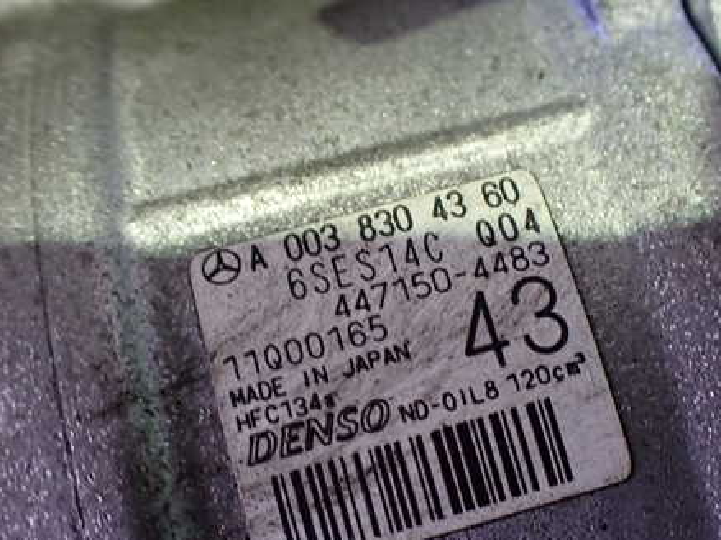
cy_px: 330
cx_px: 402
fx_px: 854
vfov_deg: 35.0
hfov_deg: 45.7
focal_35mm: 41
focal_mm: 5.4
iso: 800
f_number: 2.3
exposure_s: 1/40
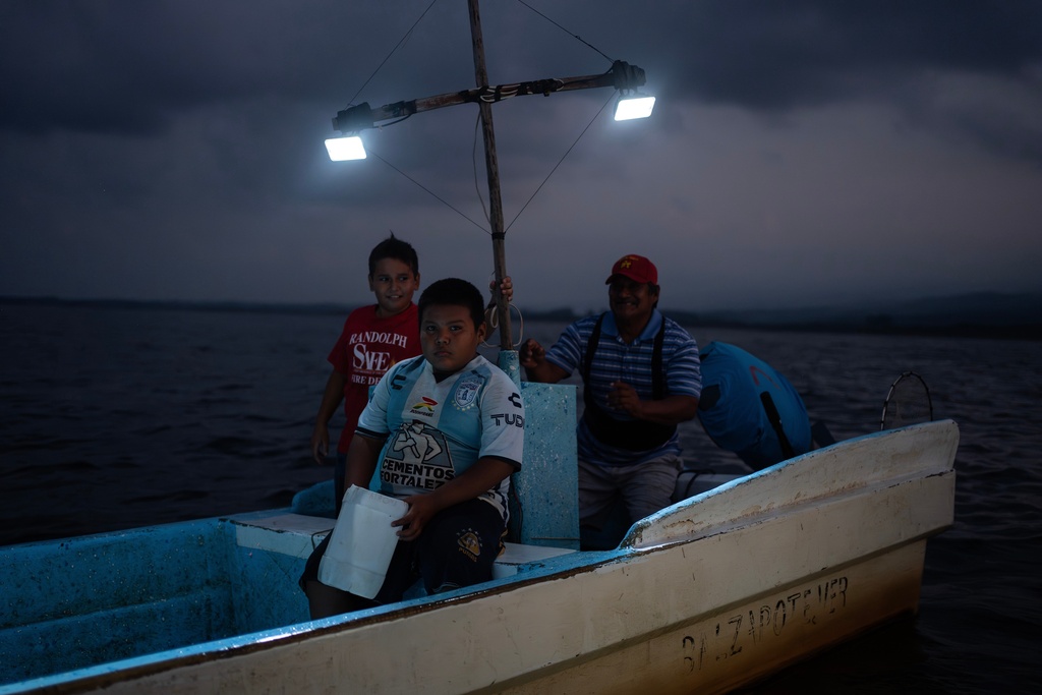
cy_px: 348
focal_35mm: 35
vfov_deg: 37.9
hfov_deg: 54.4
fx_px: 1013
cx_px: 521
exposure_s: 1/320
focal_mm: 35
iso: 1600
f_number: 1.8
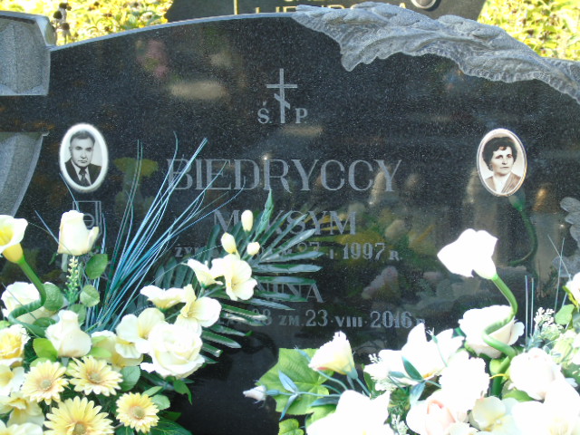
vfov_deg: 13.7
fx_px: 1810
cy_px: 218
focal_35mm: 108
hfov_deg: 18.2
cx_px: 290
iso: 80
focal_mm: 19
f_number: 4.4
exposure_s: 1/50
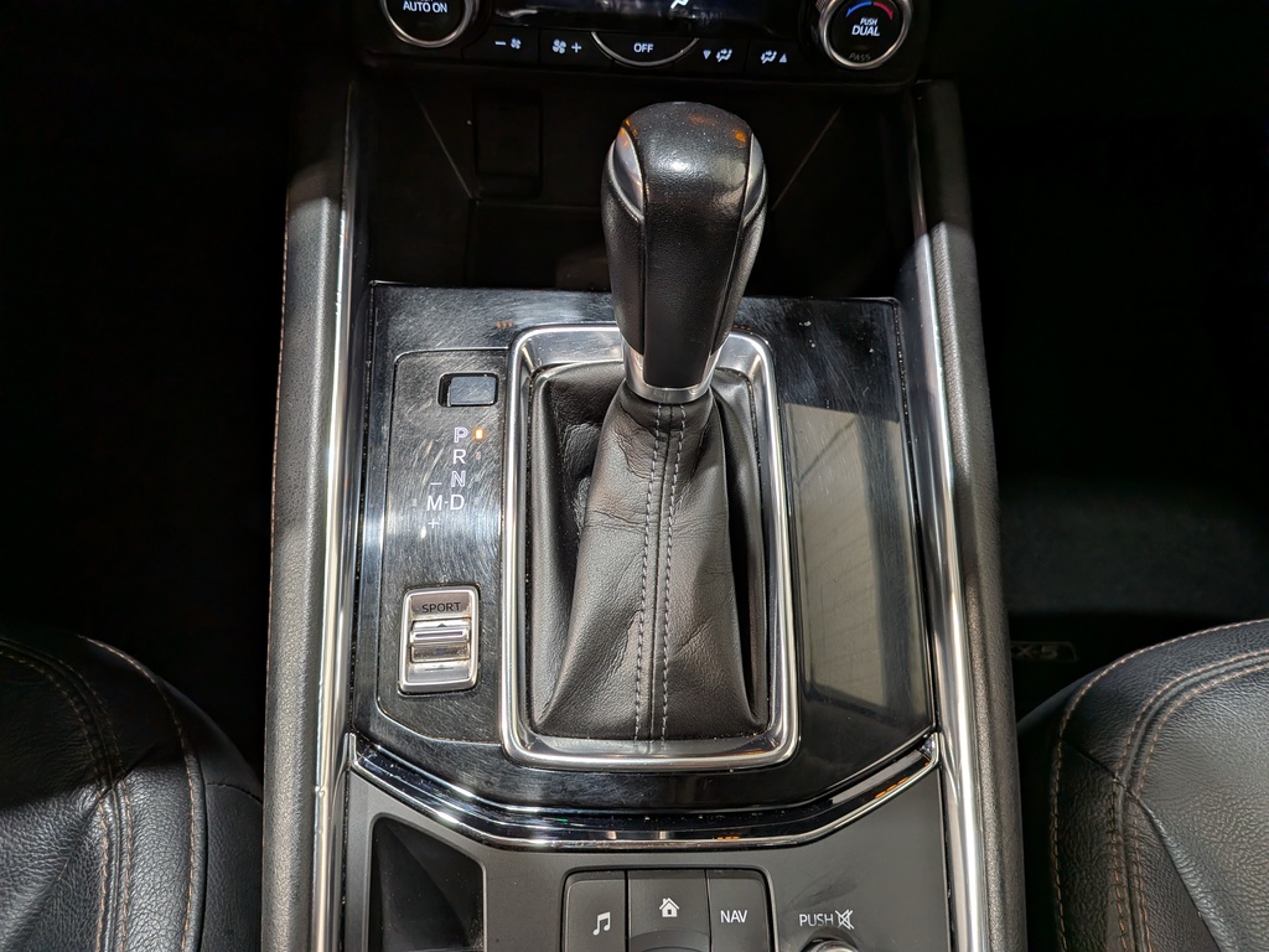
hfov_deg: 71.6
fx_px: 880
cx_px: 634
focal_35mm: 24
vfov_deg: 56.8
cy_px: 476
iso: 93
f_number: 1.7
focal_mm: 4.53
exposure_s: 1/33.3
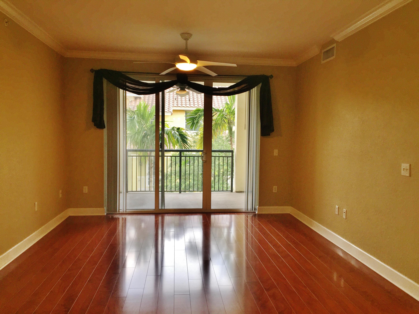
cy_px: 157
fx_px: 351
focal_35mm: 29
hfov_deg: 61.7
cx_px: 210
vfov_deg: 48.2
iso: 32
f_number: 2.2
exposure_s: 1/61
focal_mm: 4.15
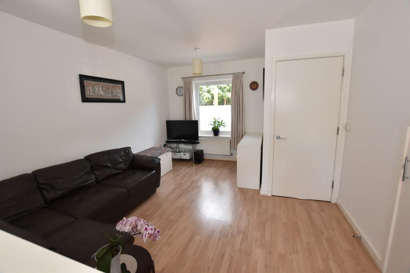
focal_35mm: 15
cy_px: 136
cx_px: 205
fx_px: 171
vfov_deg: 77.3
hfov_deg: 100.4
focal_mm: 10
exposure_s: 1/100
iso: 800
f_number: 5
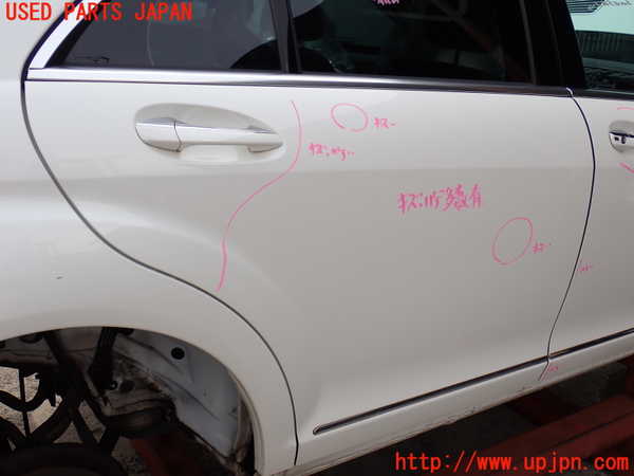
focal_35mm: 38
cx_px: 317
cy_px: 238
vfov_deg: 37.7
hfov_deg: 49.0
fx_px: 696
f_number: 3.5
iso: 100
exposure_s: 1/400
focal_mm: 6.83
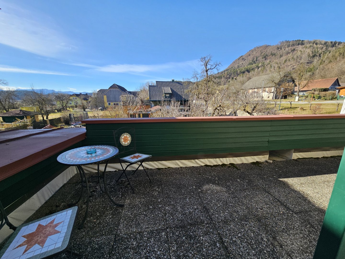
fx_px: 130
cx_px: 172
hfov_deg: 106.2
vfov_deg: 89.9
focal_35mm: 13
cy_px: 130
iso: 50
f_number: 2.2
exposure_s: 1/952
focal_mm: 2.2
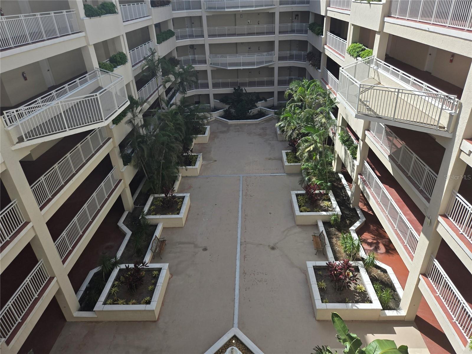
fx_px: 314
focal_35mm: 23
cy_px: 177
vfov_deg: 58.9
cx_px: 236
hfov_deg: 73.9
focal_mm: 5.4
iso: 64
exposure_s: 1/2921
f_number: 1.8
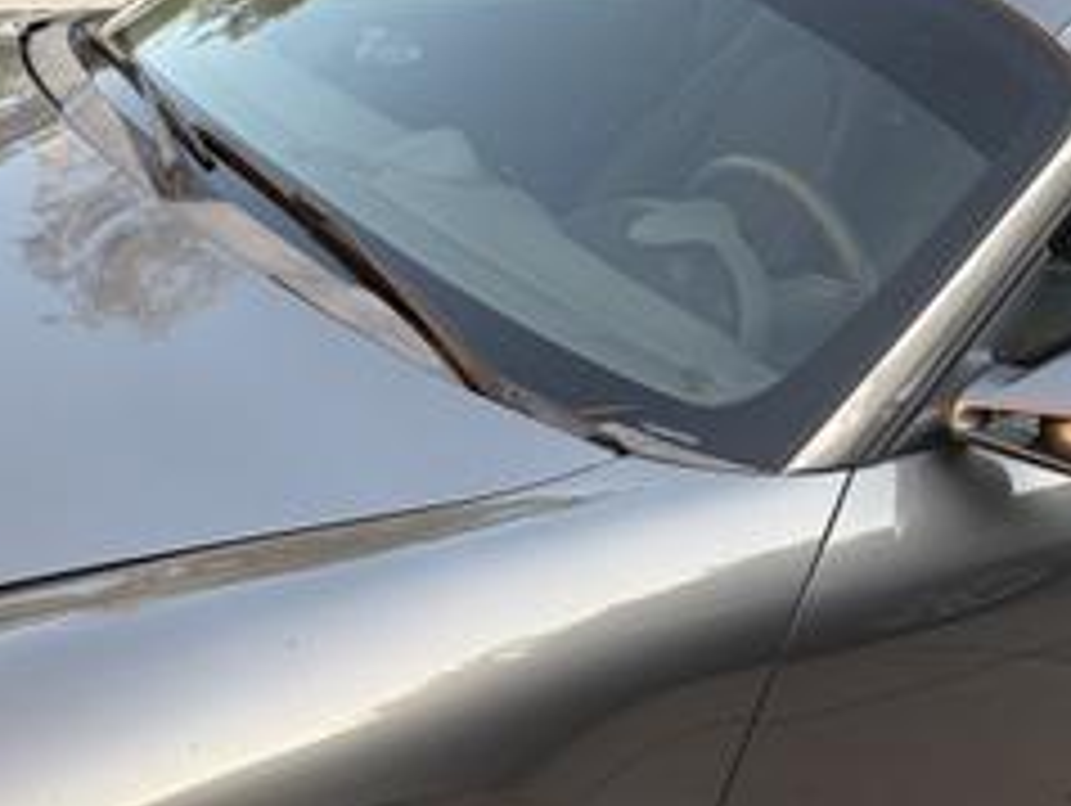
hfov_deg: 34.2
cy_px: 729
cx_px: 266
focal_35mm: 55
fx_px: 1703
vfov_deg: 25.7
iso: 32
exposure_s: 1/129
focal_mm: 5.96
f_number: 1.6
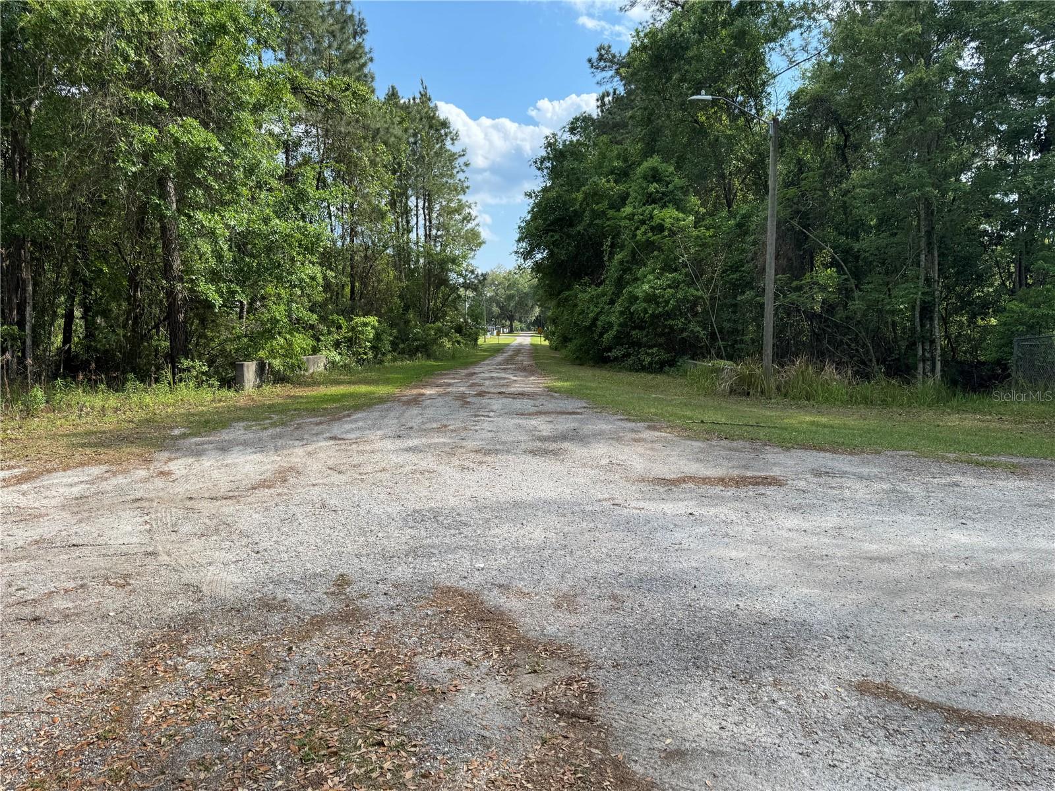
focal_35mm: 24
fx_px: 731
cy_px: 396
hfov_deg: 71.6
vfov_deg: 56.8
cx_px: 528
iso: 80
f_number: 1.78
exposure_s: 1/2331
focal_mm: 6.76
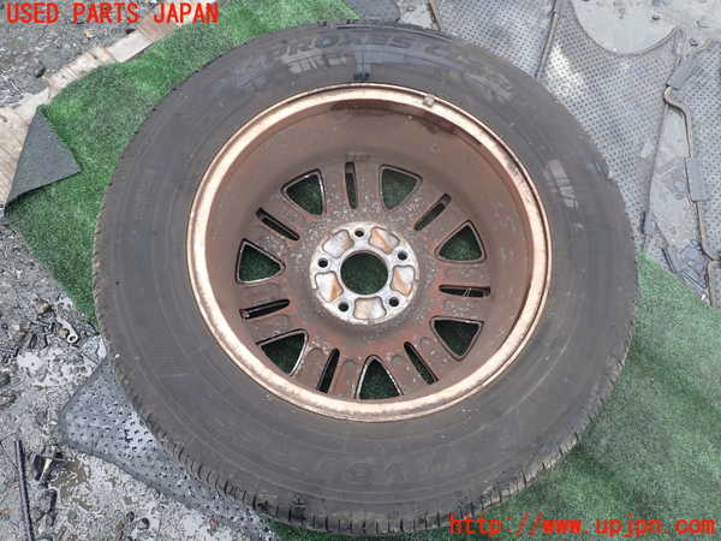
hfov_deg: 60.0
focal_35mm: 30
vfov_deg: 46.8
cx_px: 360
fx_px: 625
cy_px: 270
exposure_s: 1/160
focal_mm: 5.4
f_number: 3.2
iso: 100
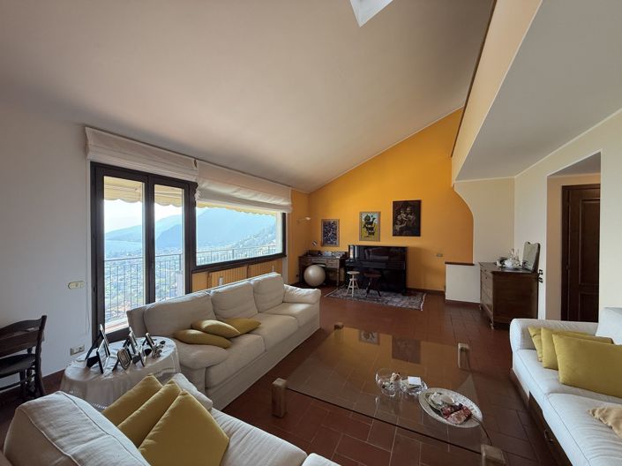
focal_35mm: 14
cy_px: 233
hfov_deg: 102.1
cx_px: 311
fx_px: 251
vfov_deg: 85.6
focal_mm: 2.22
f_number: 2.2
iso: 100
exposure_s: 1/99
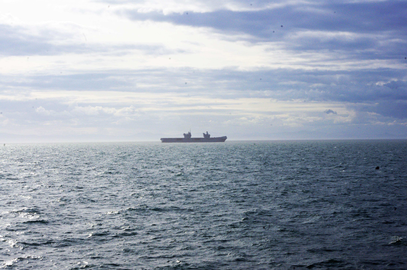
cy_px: 135
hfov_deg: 24.8
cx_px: 204
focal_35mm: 82
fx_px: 926
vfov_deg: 16.6
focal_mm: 55
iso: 200
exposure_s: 1/400
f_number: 20
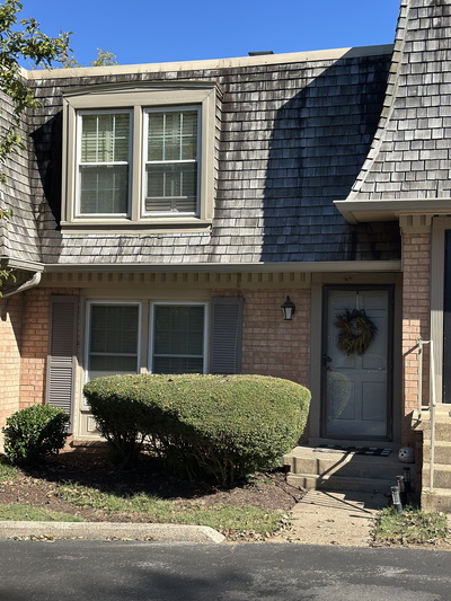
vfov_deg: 39.6
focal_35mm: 48
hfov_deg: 30.3
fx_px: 834
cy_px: 300
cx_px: 226
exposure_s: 1/2304
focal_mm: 6.86
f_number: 1.78
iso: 80
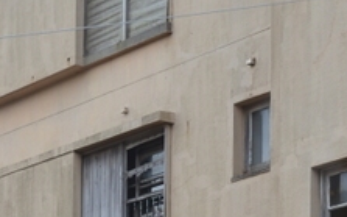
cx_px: 37
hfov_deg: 10.9
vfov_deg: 6.6
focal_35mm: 192
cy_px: 447
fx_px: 1814
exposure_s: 1/80
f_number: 8
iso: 160
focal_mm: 35
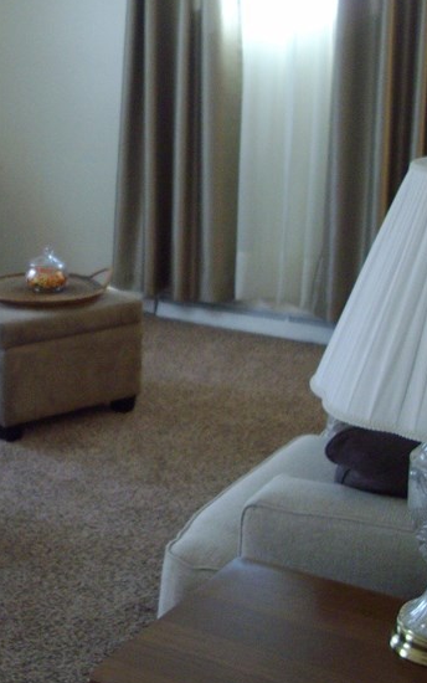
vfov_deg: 28.1
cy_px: 242
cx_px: 15
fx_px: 1359
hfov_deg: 17.5
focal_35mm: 73
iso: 211
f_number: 2.8
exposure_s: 1/50
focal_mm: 6.2
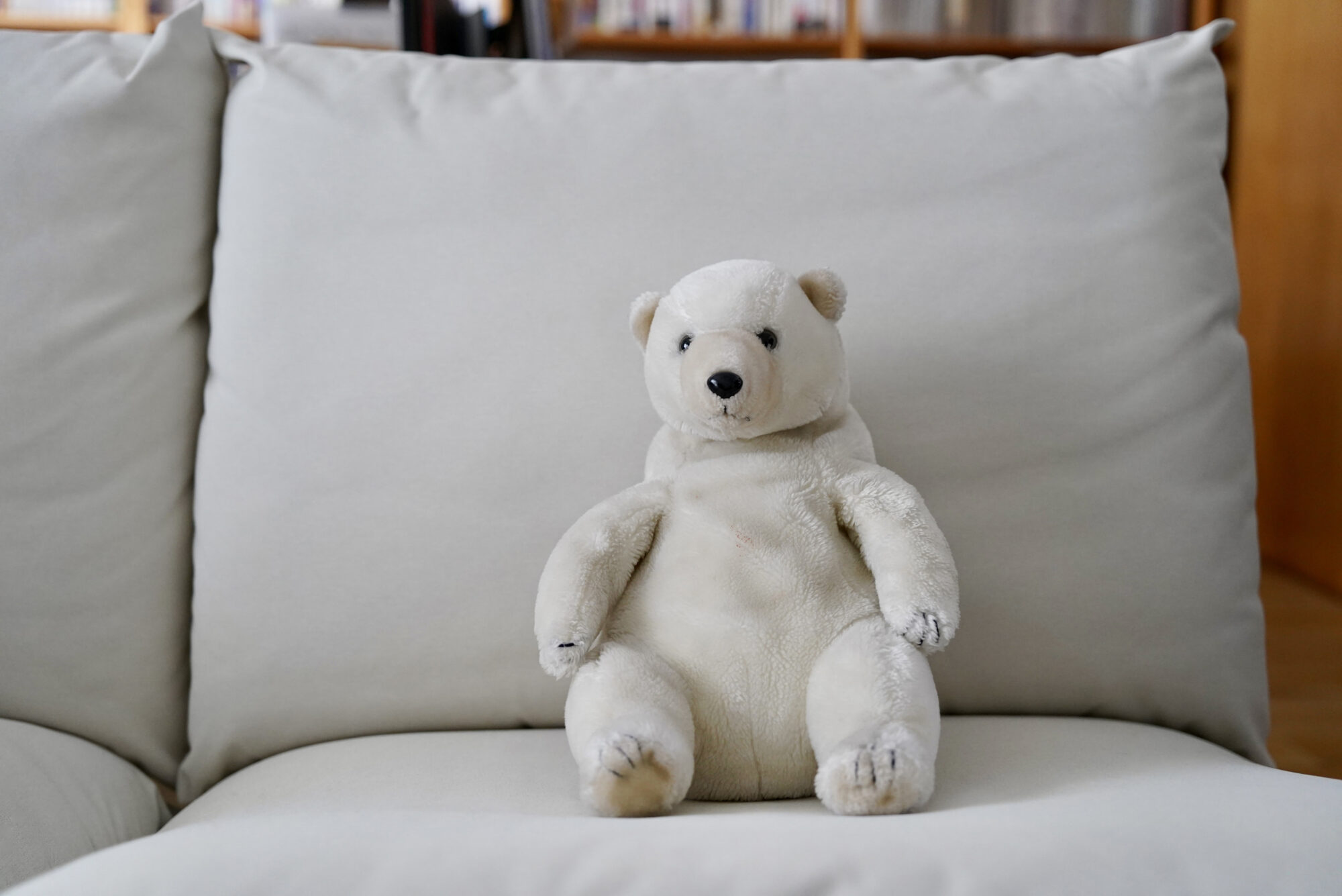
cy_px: 448
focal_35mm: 48
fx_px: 1790
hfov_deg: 41.1
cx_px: 671
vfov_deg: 28.1
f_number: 2.8
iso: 2500
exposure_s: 1/80
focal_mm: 48
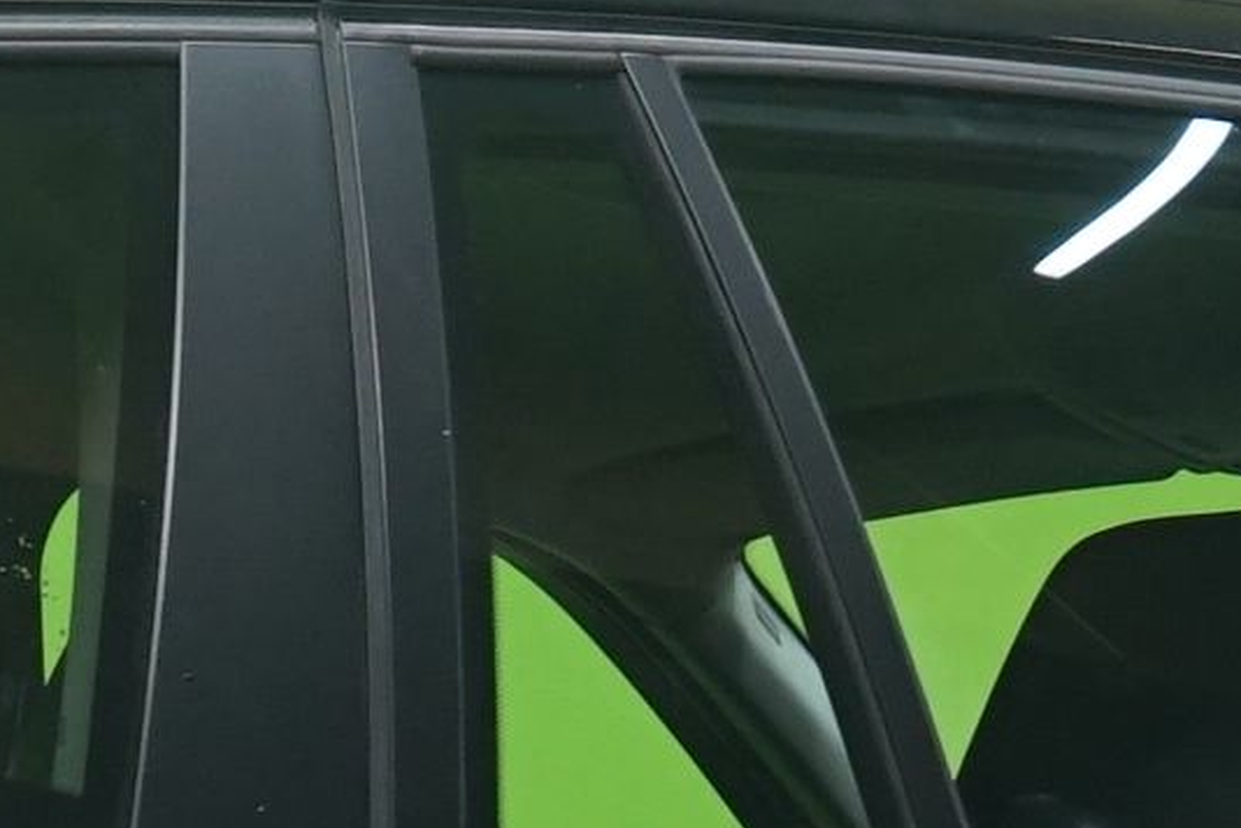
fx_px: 8135
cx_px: 458
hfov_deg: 8.7
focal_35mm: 236
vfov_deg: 5.7
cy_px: 1672
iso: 1000
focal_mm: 32
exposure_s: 1/20
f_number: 5
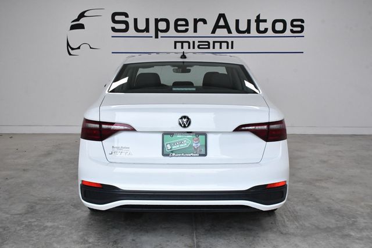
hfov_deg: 43.6
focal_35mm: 45
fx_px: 465
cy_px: 124
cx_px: 186
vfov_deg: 29.8
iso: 2500
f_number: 11
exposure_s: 1/500
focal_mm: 30
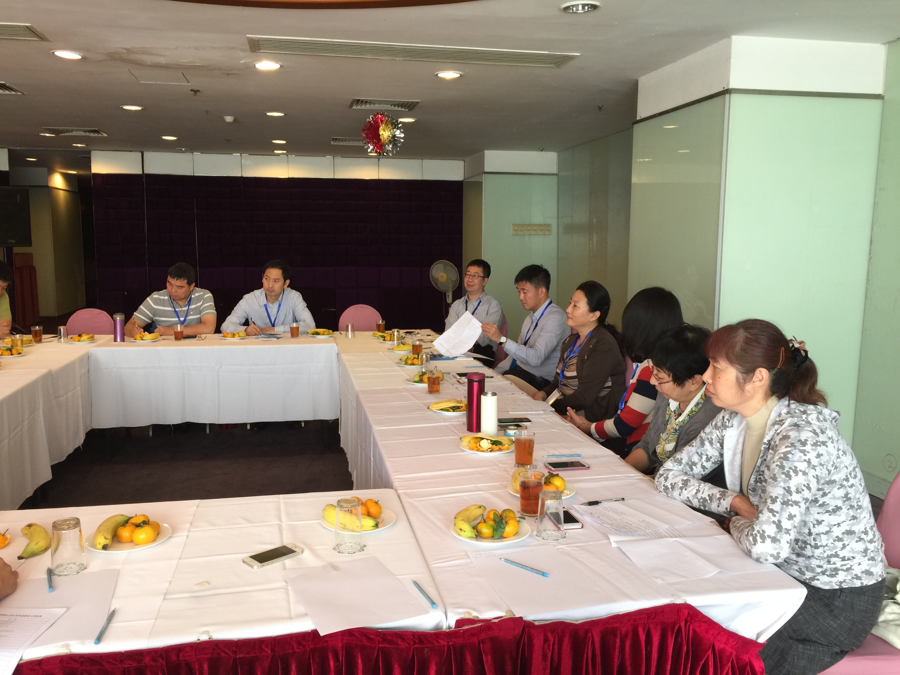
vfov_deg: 48.2
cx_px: 450
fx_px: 754
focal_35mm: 29
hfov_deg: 61.7
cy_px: 338
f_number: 2.2
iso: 40
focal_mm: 4.15
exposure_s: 1/17
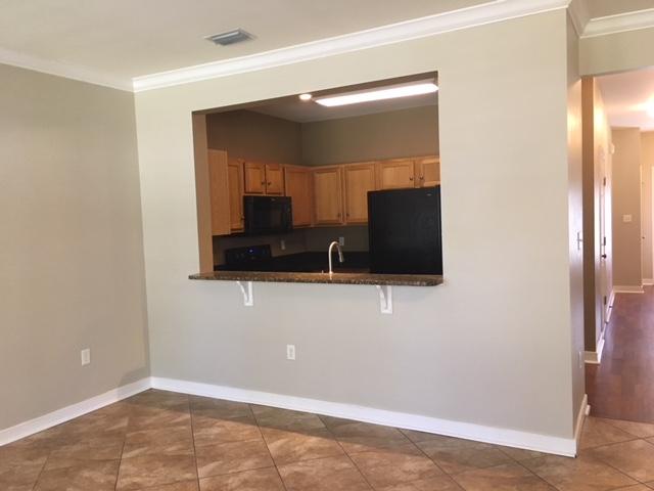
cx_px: 327
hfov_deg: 61.7
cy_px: 246
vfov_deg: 48.2
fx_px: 548
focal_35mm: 29
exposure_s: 1/30
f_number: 2.2
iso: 125
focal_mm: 4.15
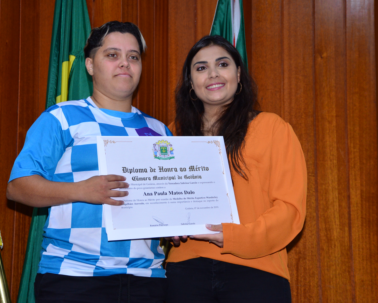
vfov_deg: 19.4
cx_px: 172
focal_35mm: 79
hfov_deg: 24.1
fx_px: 884
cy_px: 151
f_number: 5.3
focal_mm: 70
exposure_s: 1/100
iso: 1600
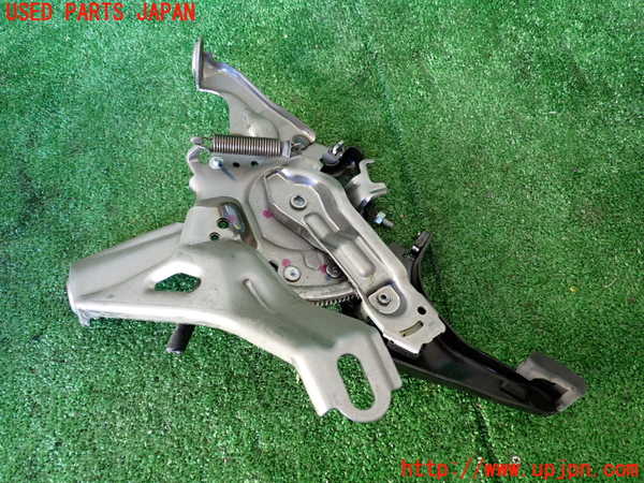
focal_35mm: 30
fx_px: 558
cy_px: 242
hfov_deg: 60.0
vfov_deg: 46.8
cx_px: 322
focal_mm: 5.4
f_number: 2.3
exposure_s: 1/50
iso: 250
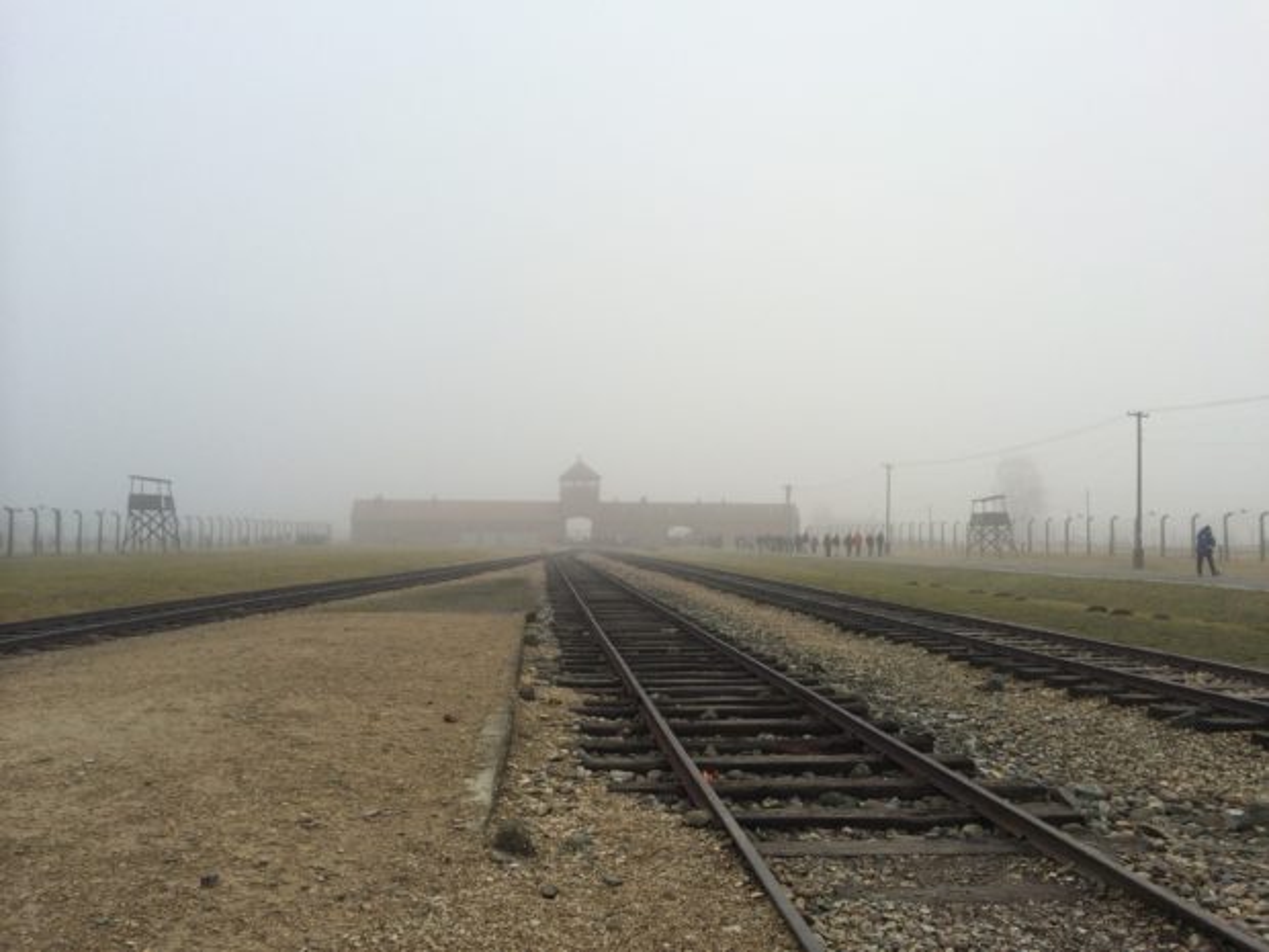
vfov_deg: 46.8
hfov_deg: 60.0
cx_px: 634
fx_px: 1100
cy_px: 476
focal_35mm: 30
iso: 32
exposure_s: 1/289
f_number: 2.2
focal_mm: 4.12
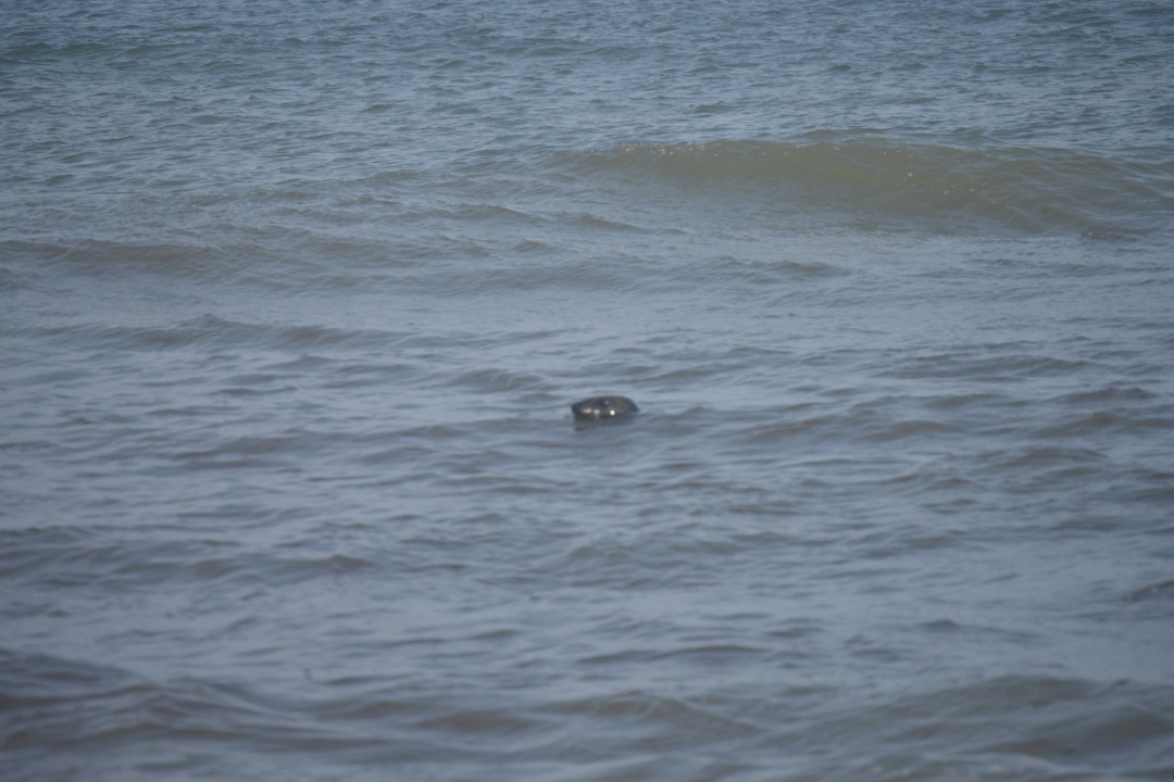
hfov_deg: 6.9
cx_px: 587
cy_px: 391
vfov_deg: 4.6
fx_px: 9783
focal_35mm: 300
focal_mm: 200
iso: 200
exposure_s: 1/1000
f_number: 5.6
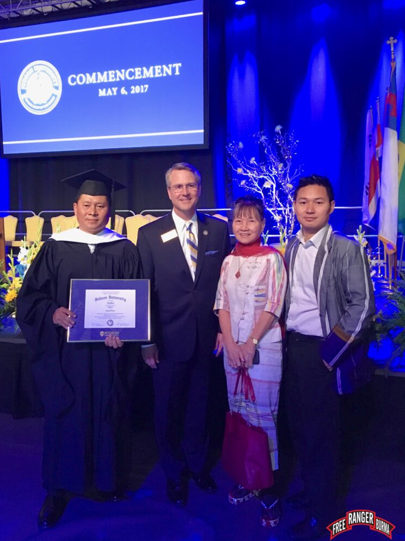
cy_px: 264
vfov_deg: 60.0
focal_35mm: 30
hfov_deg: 46.8
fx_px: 468
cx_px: 196
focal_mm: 4.15
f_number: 2.2
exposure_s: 1/15
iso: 320
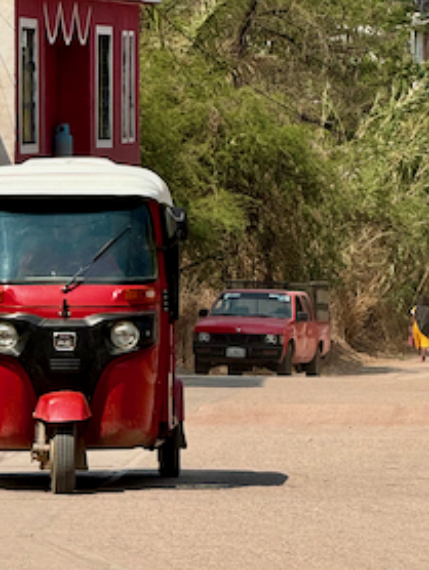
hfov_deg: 5.4
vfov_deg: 7.2
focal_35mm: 276
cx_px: 316
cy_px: 191
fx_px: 4554
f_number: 2.8
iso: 50
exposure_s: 1/1650
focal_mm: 15.66
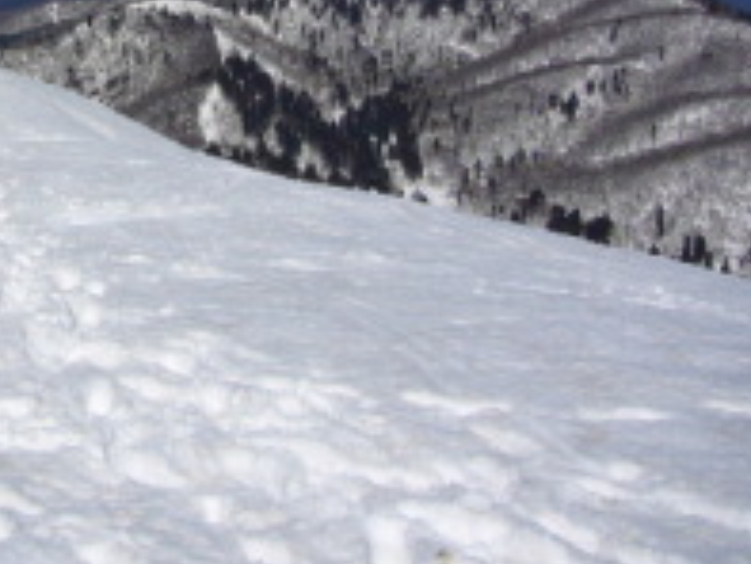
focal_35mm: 61
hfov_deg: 30.3
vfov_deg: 23.4
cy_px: 46
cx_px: 72
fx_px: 1324
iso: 80
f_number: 5.6
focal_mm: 4.6
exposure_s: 1/1000
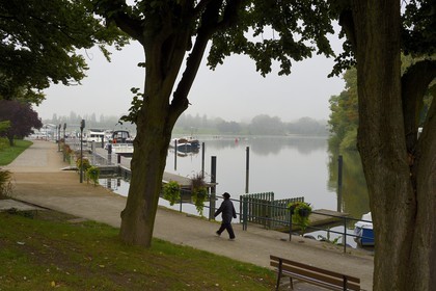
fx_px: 424
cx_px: 218
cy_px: 146
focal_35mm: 35
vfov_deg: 37.9
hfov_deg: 54.4
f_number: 10
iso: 200
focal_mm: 35
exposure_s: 1/160
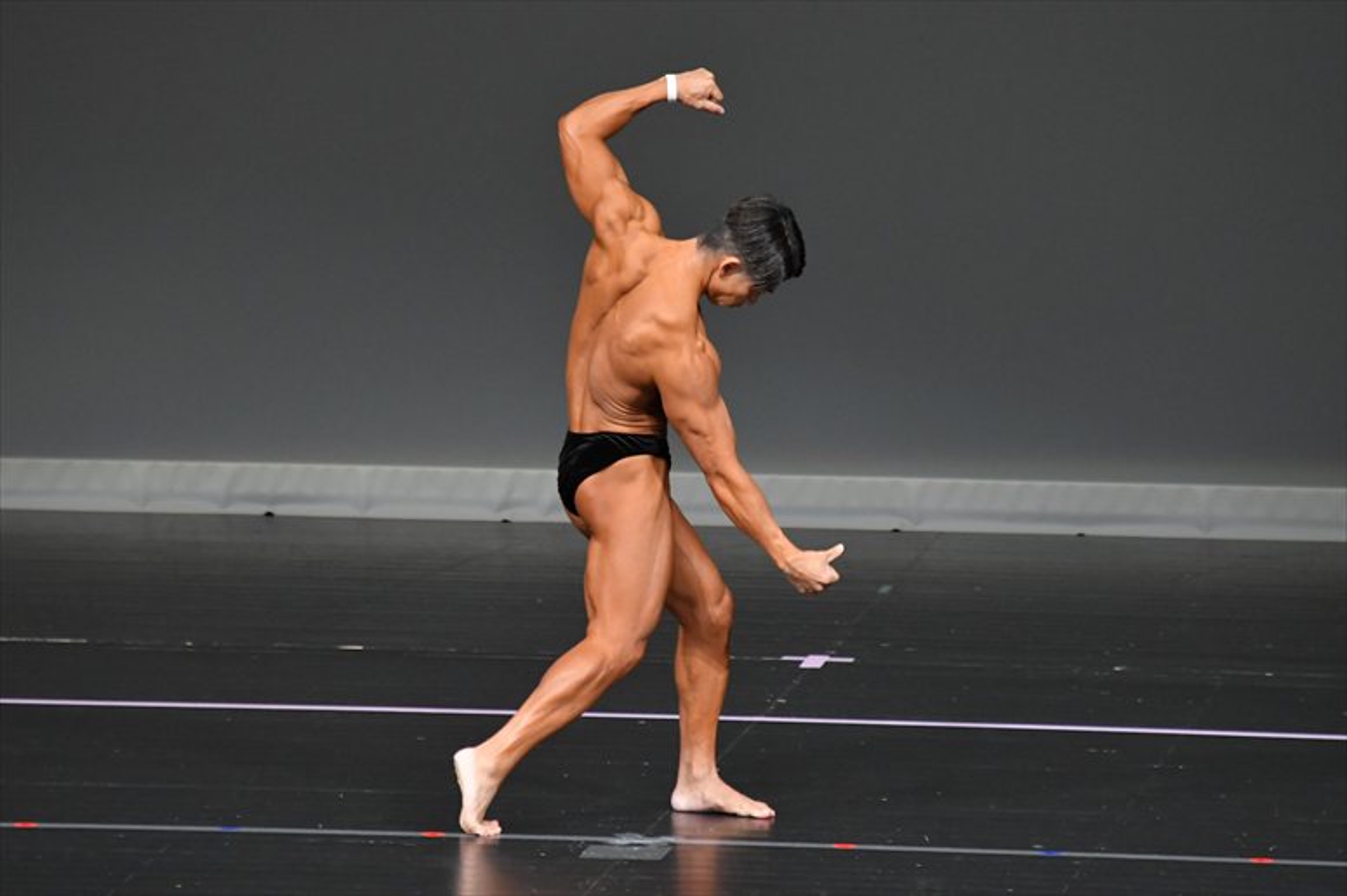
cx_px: 674
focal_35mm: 375
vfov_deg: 3.7
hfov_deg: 5.5
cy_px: 448
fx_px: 14025
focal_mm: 250
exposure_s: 1/400
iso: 4000
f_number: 5.6
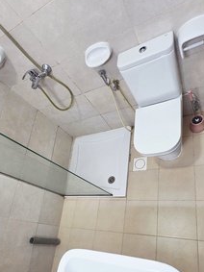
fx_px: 165
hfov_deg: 63.3
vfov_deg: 77.0
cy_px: 176
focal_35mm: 21
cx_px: 111
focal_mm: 2.2
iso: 125
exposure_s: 1/101
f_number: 1.9
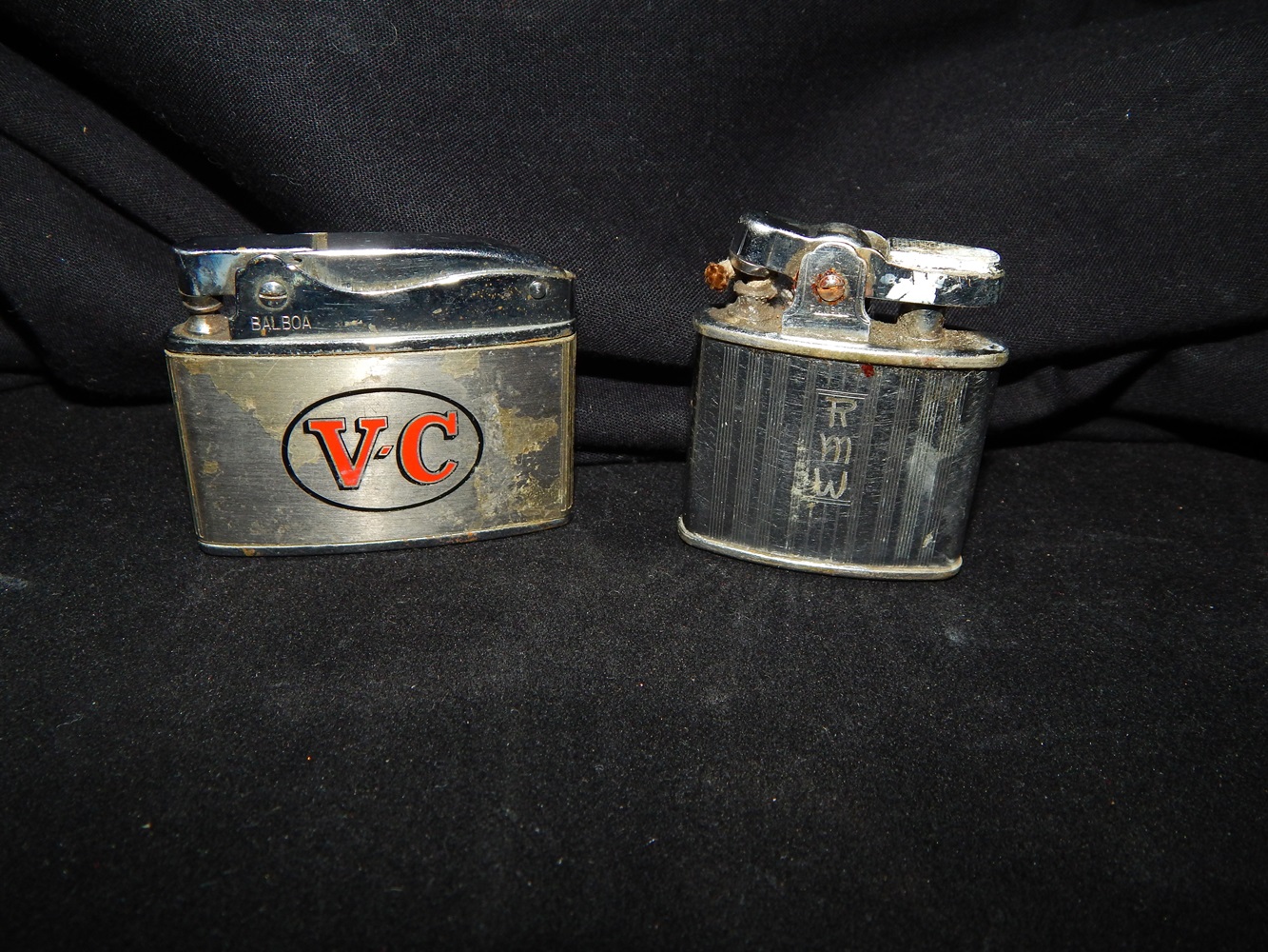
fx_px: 1136
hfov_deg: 58.3
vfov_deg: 45.4
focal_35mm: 31
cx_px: 634
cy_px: 476
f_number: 6.5
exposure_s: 1/30
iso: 200
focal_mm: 5.6
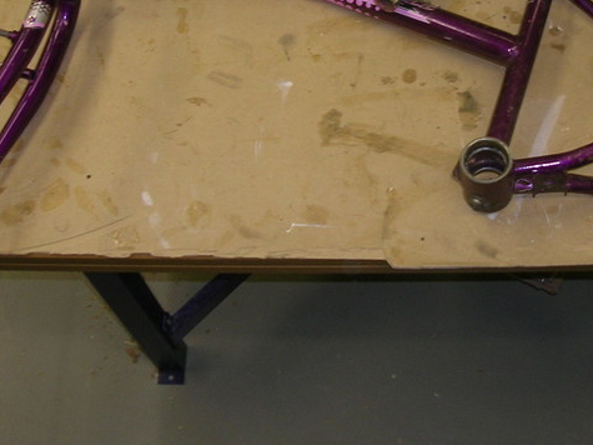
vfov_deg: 22.5
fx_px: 1096
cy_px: 71
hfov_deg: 30.2
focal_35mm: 64
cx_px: 356
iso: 50
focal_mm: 5.8
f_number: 2.8
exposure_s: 1/30
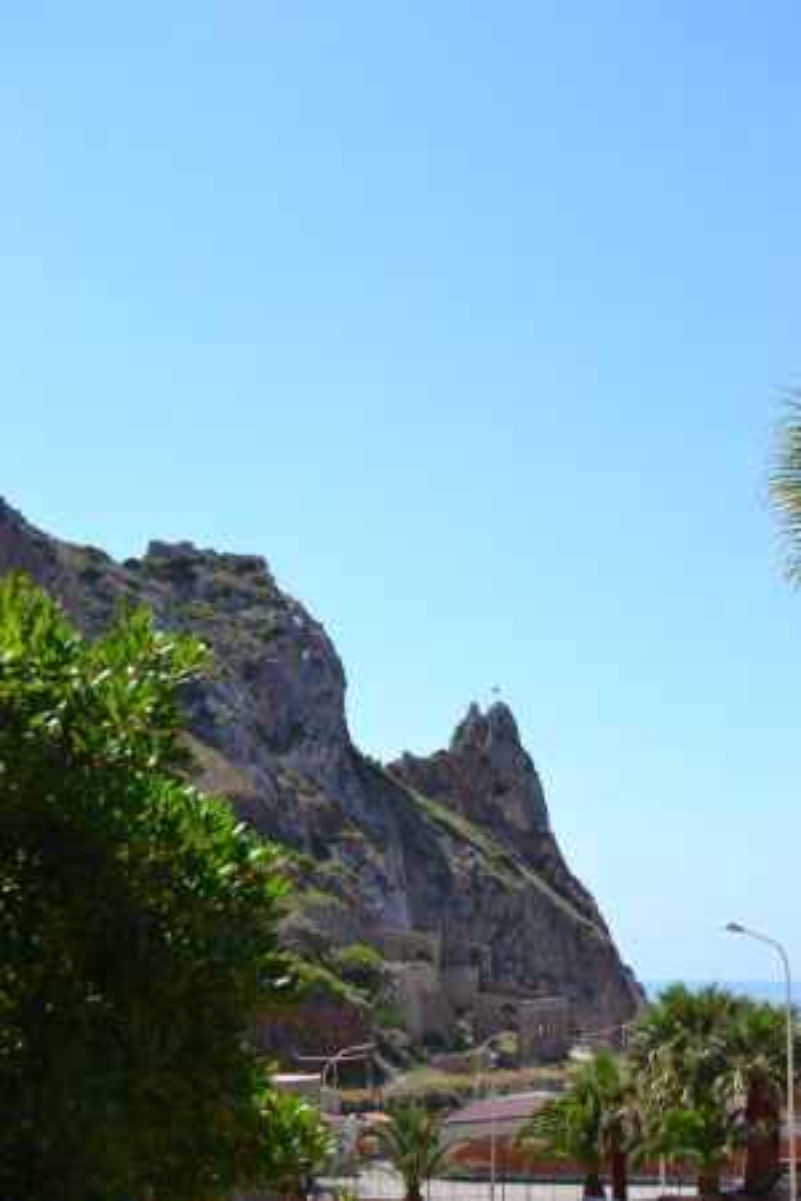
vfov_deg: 31.9
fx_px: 2102
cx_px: 400
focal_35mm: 63
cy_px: 600
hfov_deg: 21.6
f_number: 7.1
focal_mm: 42
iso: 100
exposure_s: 1/200
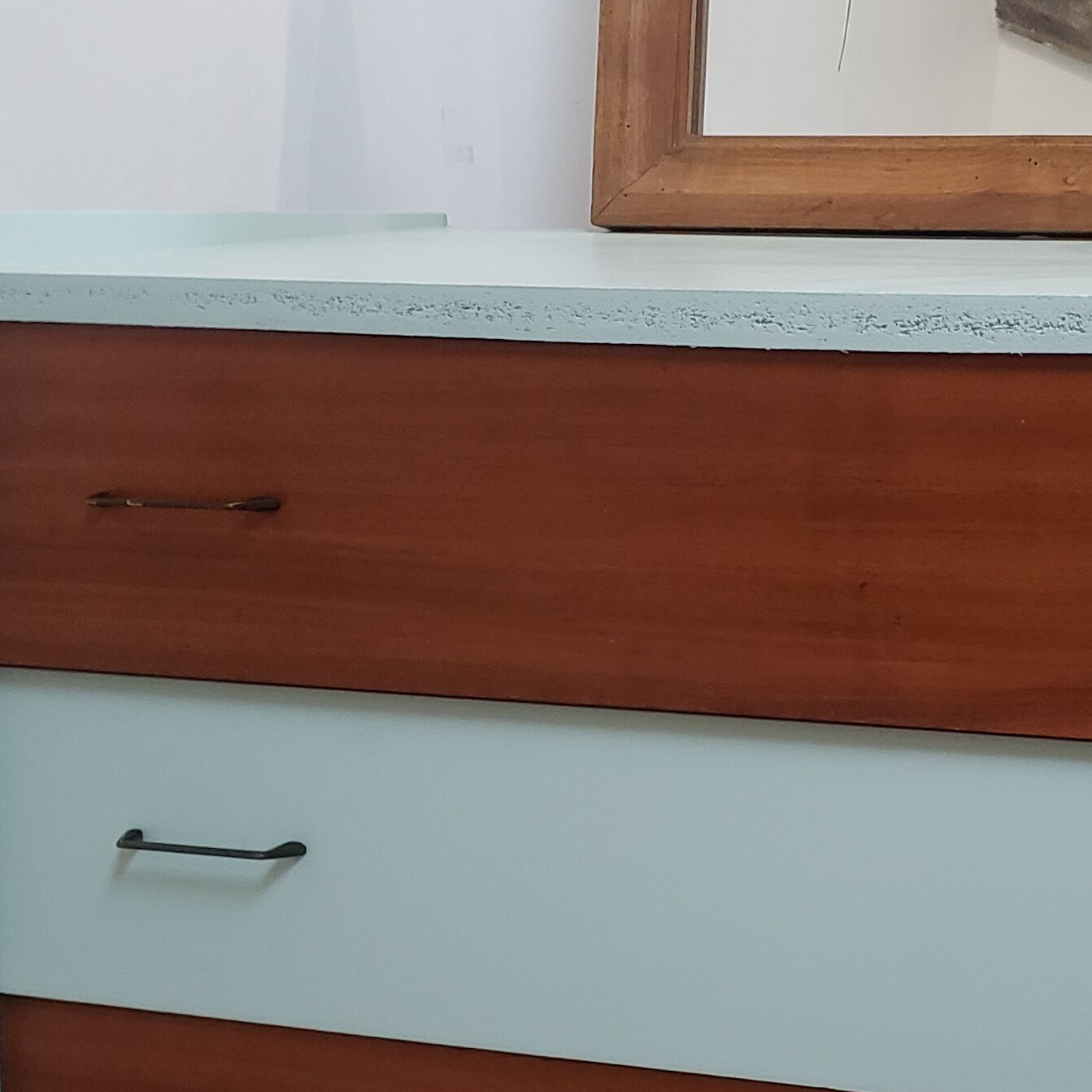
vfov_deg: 25.0
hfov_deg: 24.2
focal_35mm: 69
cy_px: 619
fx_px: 2463
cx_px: 1015
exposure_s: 1/25
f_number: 1.5
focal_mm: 4.3
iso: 250
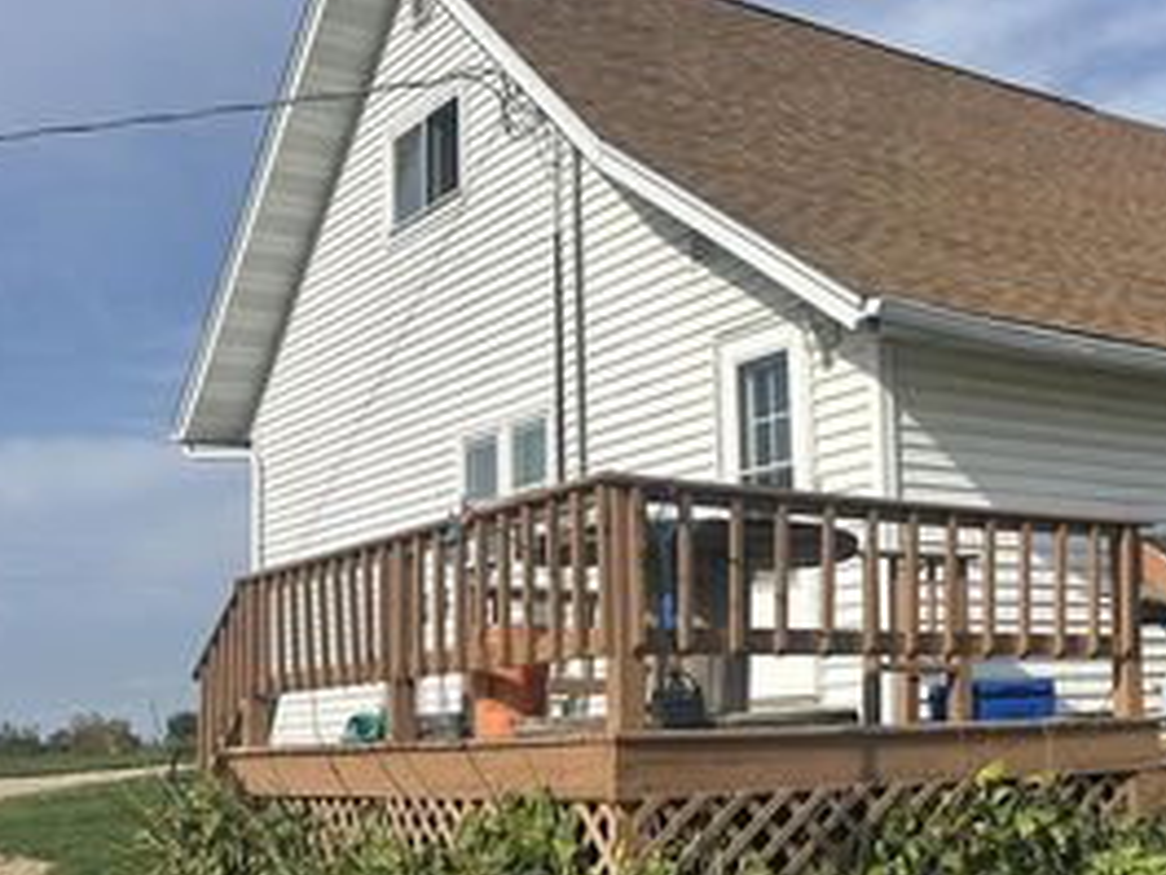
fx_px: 1651
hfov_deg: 36.3
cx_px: 1069
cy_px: 539
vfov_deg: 29.6
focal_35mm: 49
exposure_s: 1/5882
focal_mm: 5.7
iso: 50
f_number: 1.5
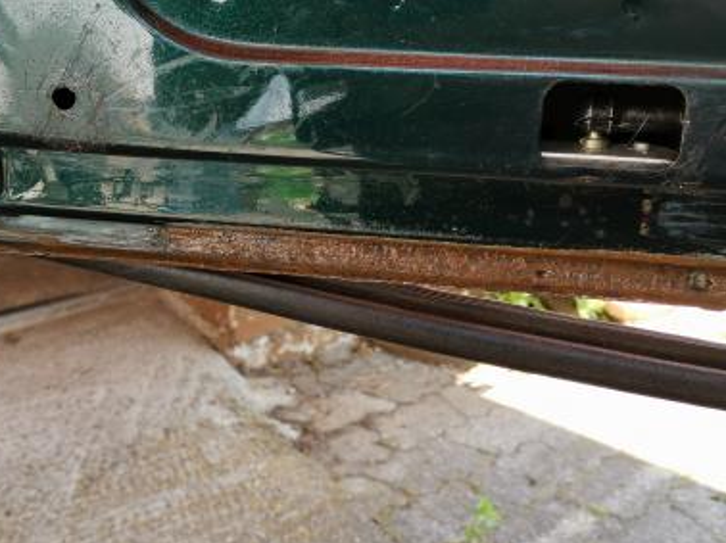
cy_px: 213
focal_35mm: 42
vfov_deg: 34.2
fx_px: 880
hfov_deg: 44.5
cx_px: 280
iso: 50
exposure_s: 1/183
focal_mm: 4.75
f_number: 1.8
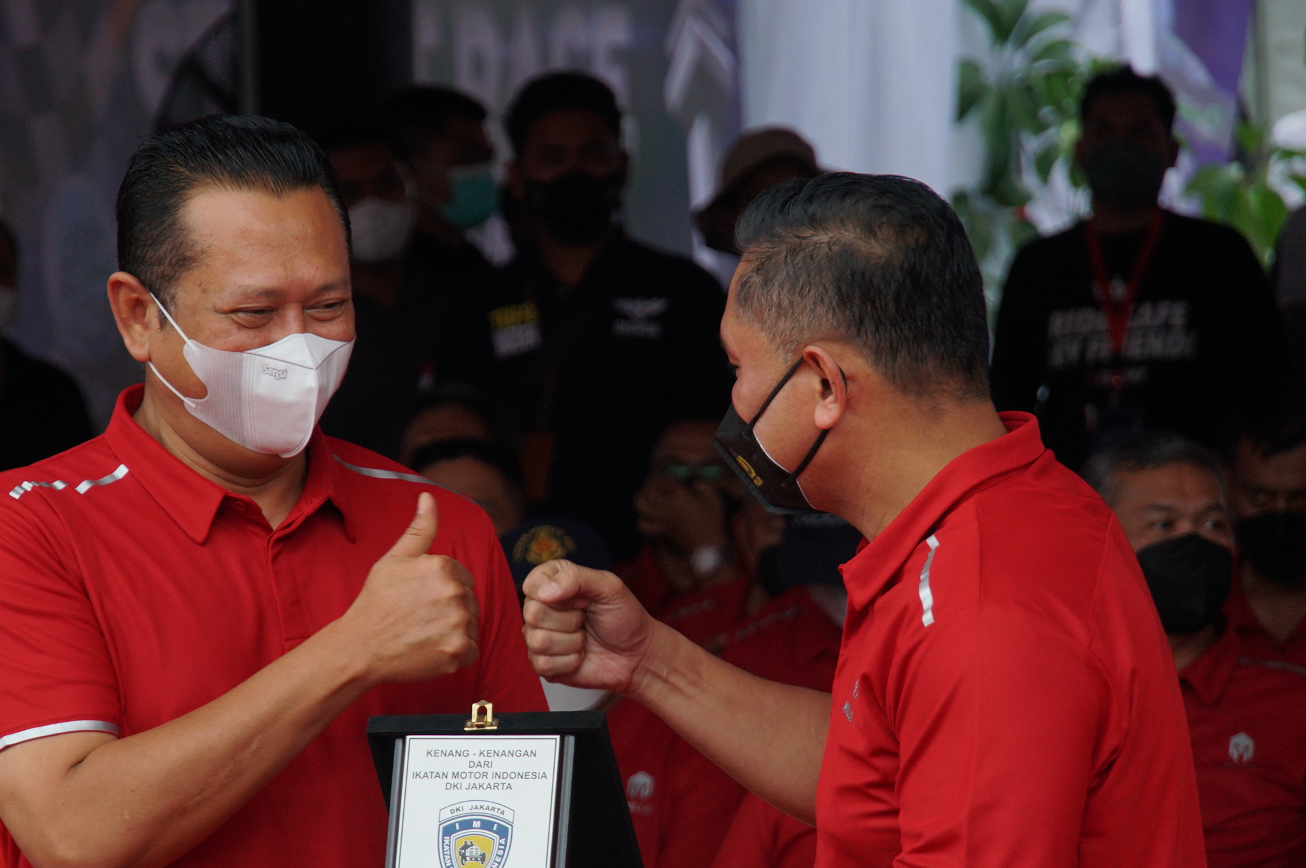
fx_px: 9523
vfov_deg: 5.2
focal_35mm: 263
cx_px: 522
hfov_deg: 7.8
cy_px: 526
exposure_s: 1/250
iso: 400
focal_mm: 119
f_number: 5.6
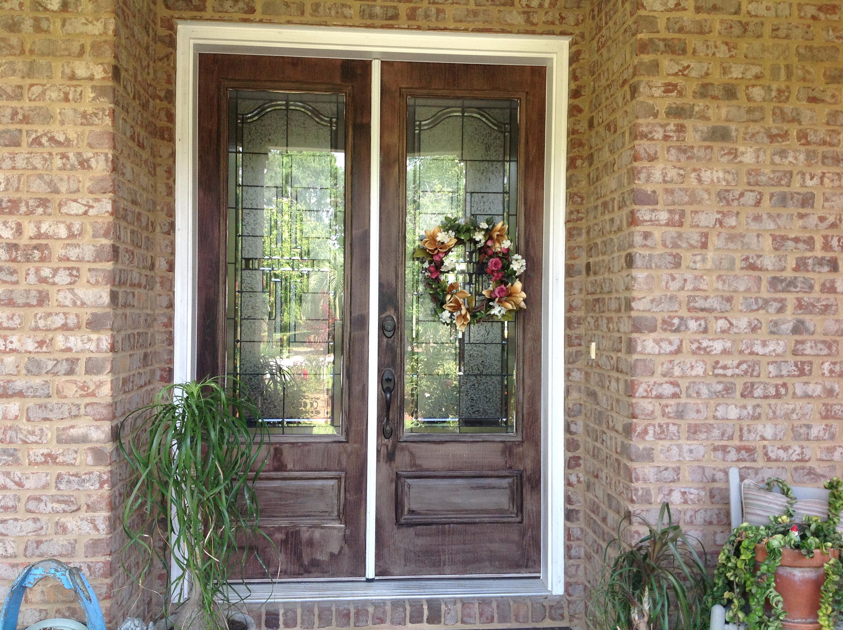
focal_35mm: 35
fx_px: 851
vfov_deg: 40.6
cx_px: 422
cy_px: 315
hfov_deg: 52.7
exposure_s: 1/120
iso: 100
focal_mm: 4.28
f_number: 2.4
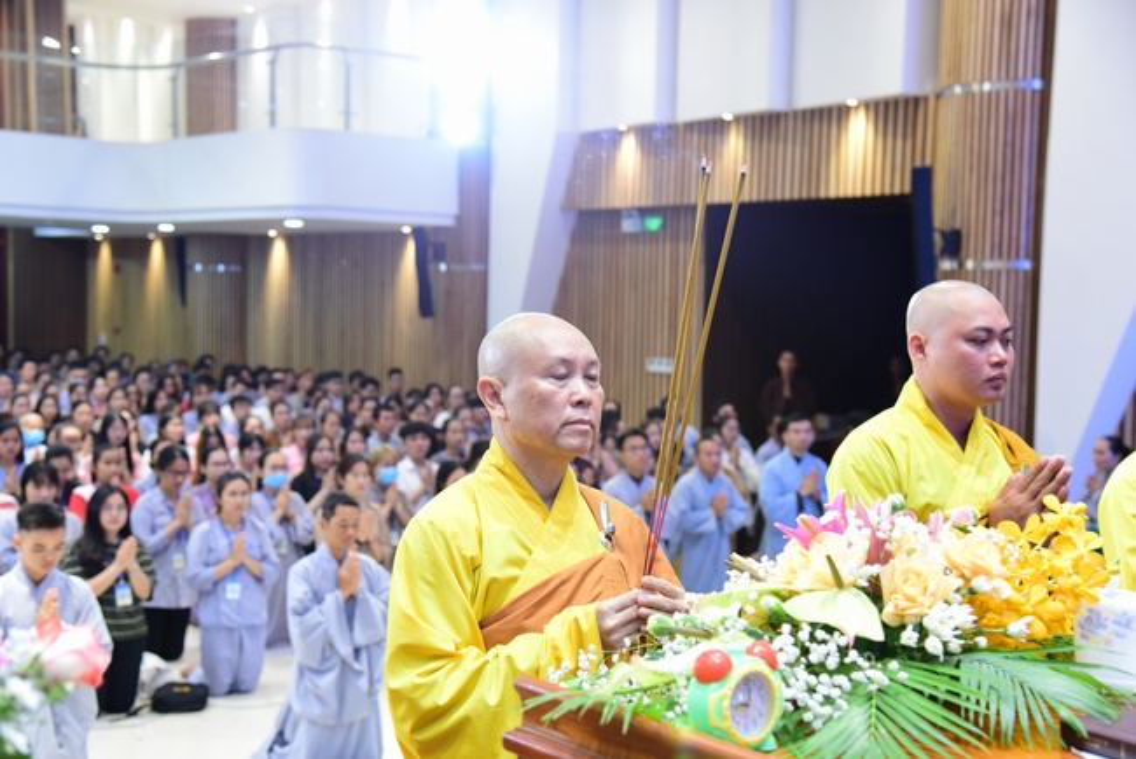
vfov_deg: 26.0
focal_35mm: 52
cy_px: 380
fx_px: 1642
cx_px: 568
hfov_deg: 38.2
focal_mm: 52
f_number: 4.5
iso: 1250
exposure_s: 1/40
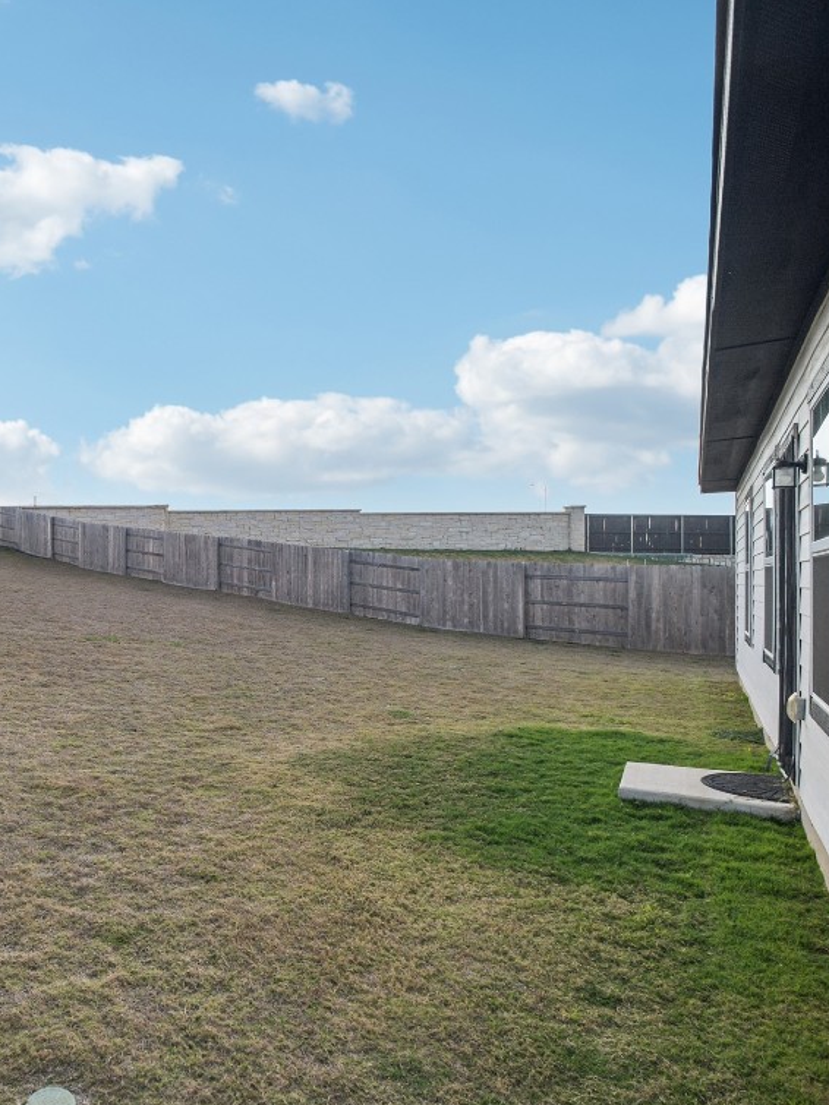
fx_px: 703
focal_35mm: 22
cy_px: 547
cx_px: 116
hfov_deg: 54.8
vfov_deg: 76.4
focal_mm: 10
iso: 400
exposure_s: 1/800
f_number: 8
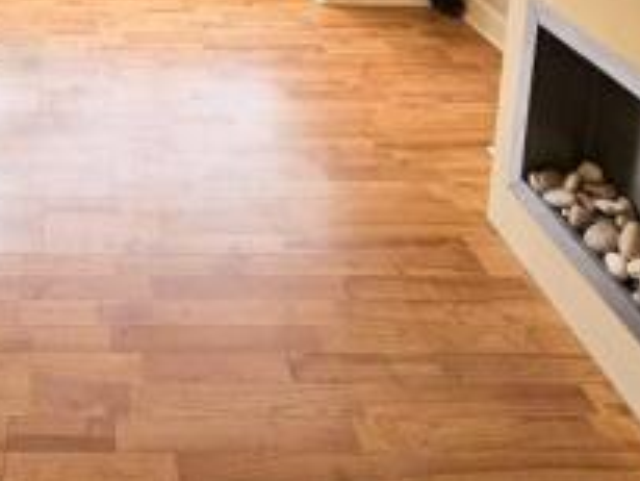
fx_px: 684
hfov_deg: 46.2
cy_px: -192
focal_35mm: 37
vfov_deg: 28.8
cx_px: 89
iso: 100
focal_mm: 2.2
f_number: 2.2
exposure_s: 1/50
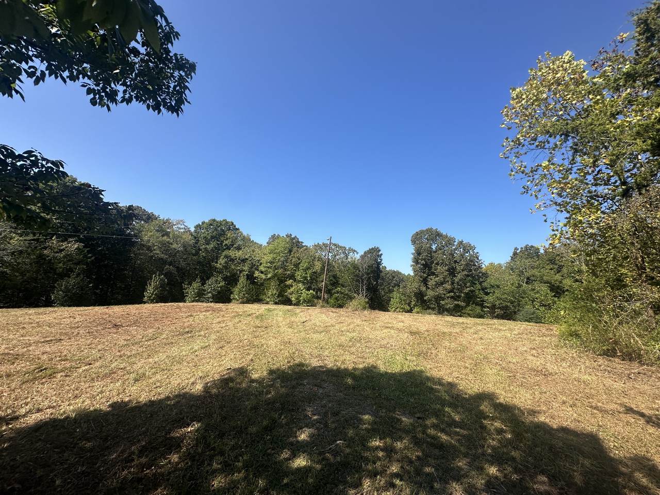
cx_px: 330
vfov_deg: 85.7
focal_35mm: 14
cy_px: 248
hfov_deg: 102.1
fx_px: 267
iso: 50
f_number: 2.2
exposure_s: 1/1531
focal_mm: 2.22
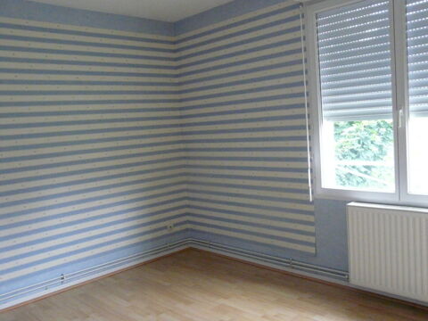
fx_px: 408
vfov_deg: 42.9
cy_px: 160
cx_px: 214
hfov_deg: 55.4
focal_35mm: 33
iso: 800
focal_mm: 5.5
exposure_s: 1/60
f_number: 2.8
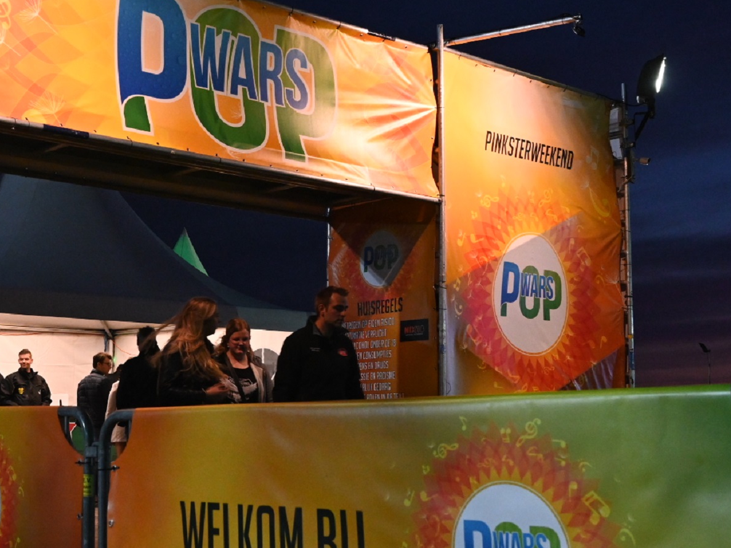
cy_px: 261
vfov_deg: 26.1
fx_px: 1182
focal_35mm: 56
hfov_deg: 34.2
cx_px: 270
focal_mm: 24
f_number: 5
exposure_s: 1/60
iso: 3200
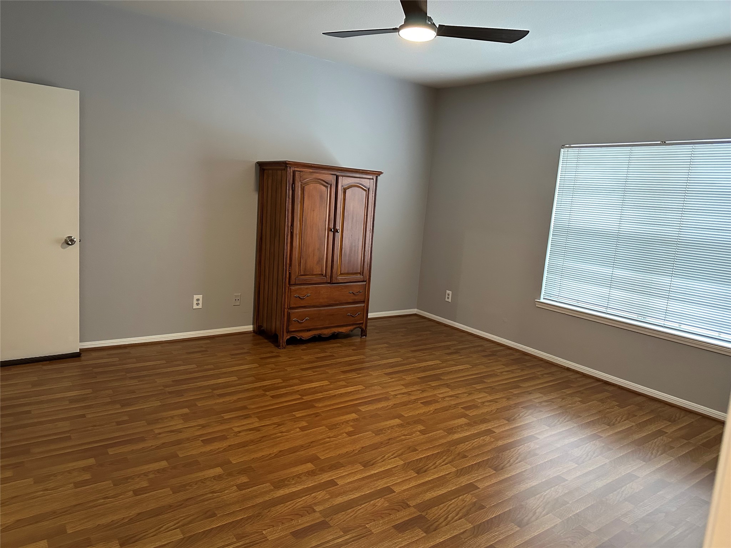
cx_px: 366
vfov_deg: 56.8
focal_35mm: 24
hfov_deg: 71.6
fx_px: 507
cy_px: 274
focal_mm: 6.86
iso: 500
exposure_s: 1/60
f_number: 1.78
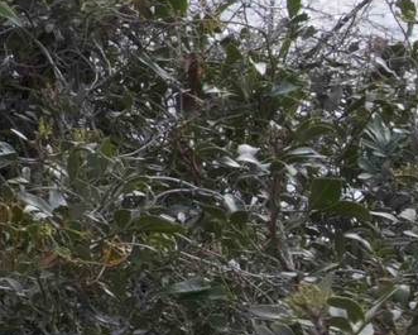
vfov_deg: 9.6
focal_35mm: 158
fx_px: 1955
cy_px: -73
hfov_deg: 10.4
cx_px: -607
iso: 200
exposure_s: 1/80
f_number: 13
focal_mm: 14
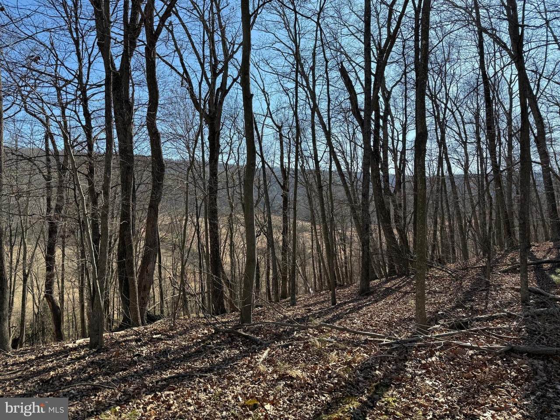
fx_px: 388
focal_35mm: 24
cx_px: 280
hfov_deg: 71.6
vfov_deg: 56.8
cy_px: 210
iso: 80
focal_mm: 6.76
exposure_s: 1/1855
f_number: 1.78
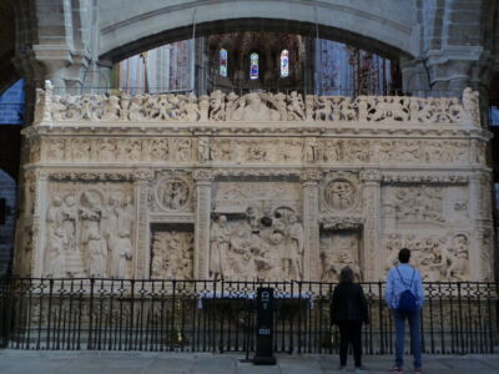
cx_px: 250
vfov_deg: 36.8
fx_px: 562
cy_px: 187
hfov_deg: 47.9
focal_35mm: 39
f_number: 2.8
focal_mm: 7
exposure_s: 1/50
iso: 400
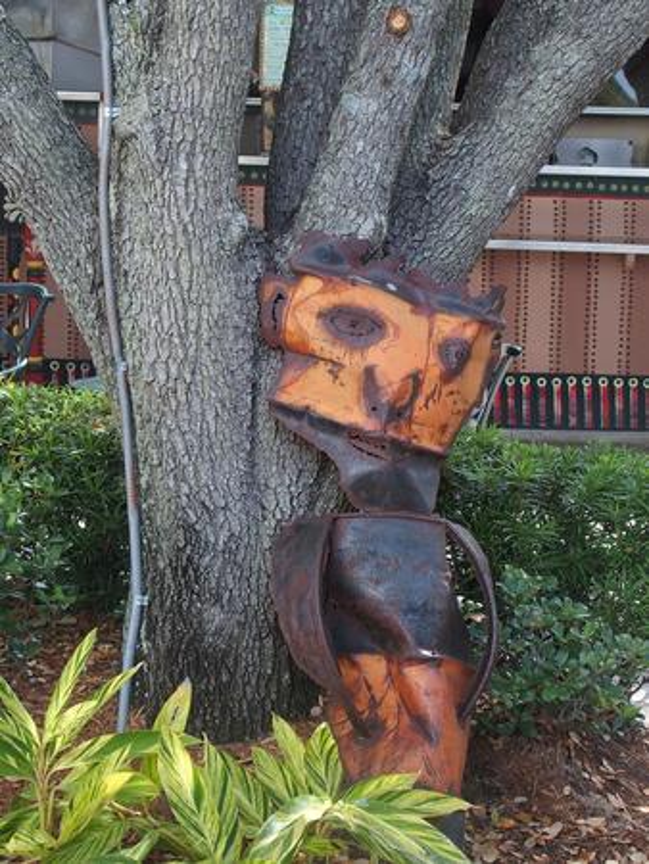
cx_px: 324
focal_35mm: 84
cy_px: 432
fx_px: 2098
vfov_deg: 23.3
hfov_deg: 17.6
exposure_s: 1/160
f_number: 3.5
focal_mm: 17.8
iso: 100
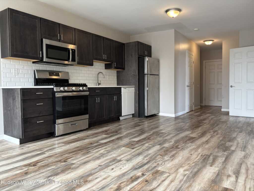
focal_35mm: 26
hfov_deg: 67.3
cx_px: 127
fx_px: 191
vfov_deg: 53.1
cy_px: 96
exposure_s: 1/119
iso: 125
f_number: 1.6
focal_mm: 5.96
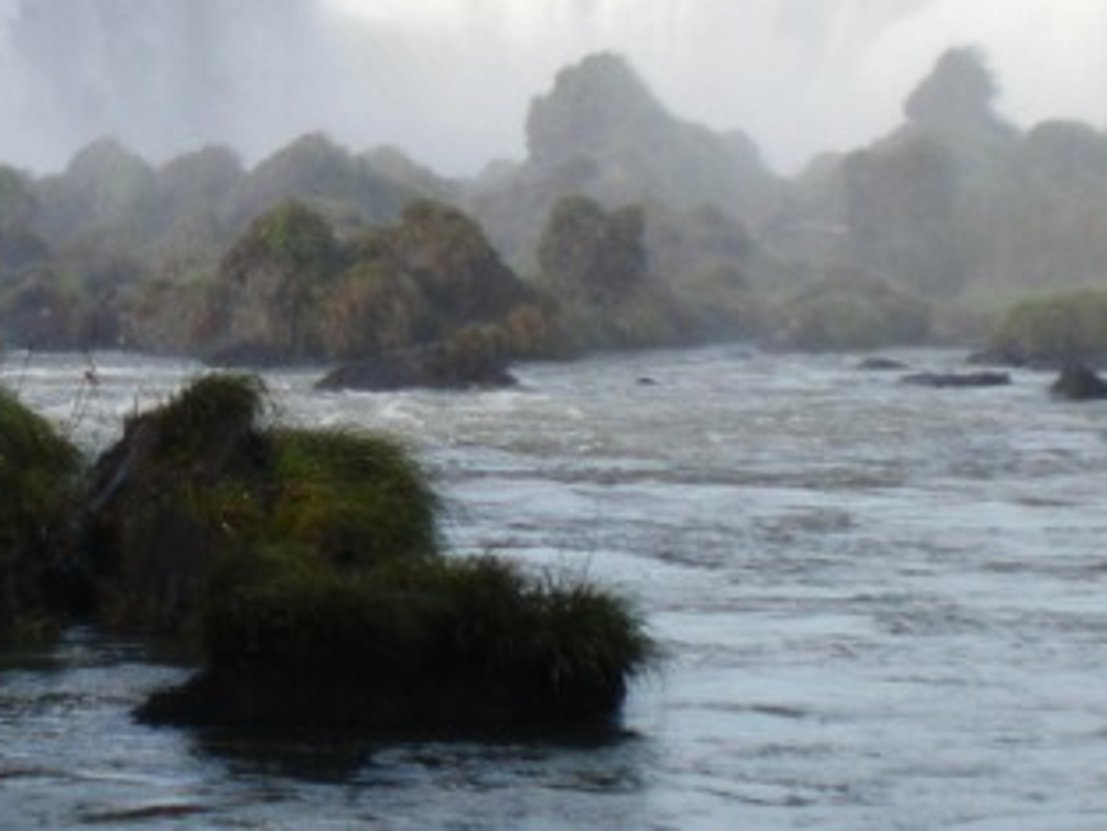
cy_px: 46
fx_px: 4607
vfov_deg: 10.2
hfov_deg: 13.5
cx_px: 4
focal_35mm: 144
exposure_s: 1/232
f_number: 3.5
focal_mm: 7.4
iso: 64
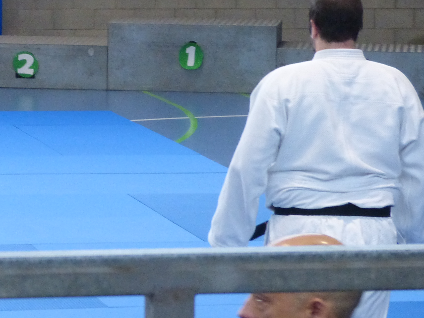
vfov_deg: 7.0
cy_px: 52
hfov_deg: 9.3
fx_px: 2585
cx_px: -46
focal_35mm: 211
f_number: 3.3
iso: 400
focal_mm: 14.1
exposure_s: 1/60
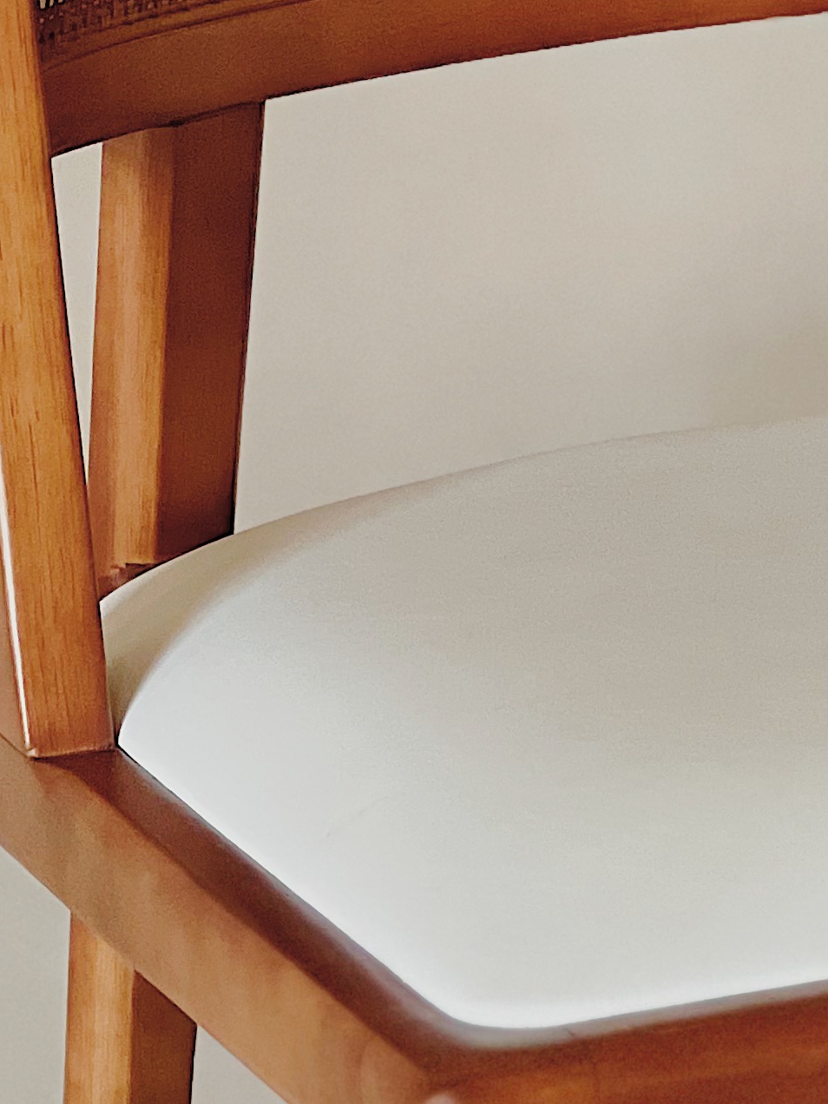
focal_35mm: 244
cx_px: 621
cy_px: 417
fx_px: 7782
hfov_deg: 6.1
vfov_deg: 8.1
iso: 400
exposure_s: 1/33
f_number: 2.8
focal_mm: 9
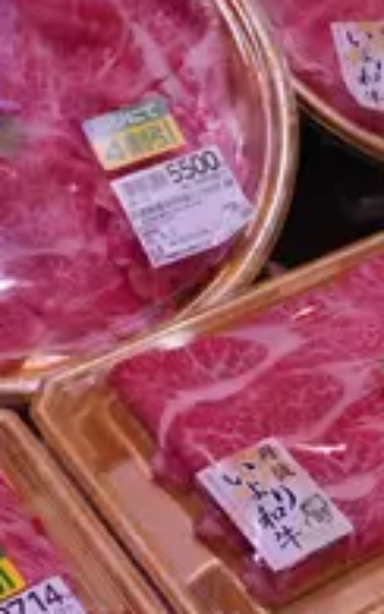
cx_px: 346
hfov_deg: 13.2
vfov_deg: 21.1
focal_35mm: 99
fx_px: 1649
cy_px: 345
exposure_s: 1/160
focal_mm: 21
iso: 160
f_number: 4
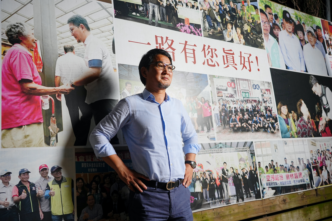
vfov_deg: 40.0
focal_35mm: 33
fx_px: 304
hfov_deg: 57.2
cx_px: 166
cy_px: 110
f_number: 4.5
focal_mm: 33
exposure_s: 1/160
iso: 400
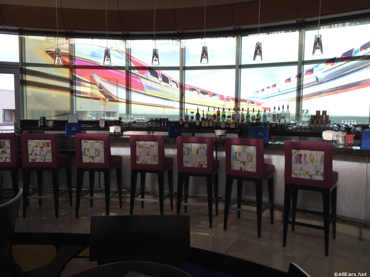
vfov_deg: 48.2
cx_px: 185
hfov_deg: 61.7
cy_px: 138
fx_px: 310
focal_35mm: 29
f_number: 2.2
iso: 32
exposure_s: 1/203
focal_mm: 4.15
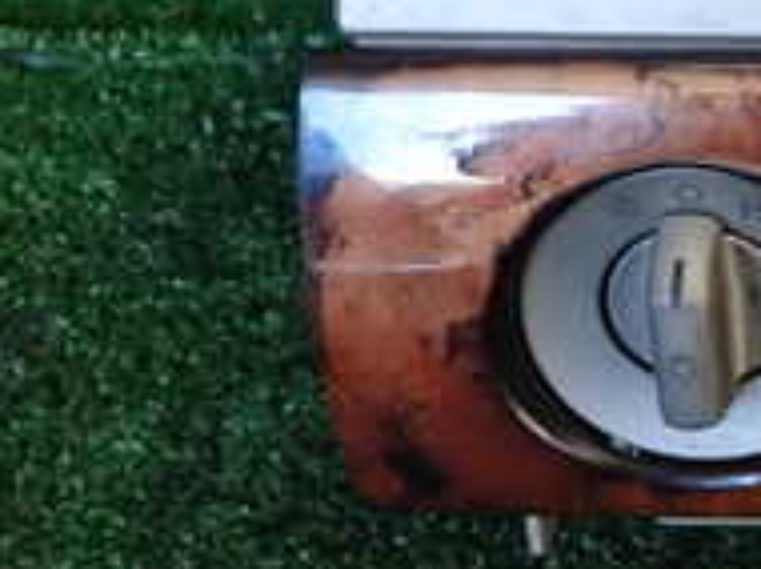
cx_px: 969
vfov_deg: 17.6
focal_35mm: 79
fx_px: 1735
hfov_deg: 22.3
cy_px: -136
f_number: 2
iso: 200
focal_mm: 4.5
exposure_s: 1/30
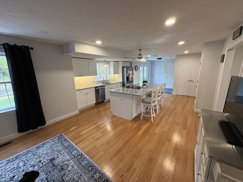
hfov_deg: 102.1
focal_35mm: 14
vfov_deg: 85.7
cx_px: 122
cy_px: 91
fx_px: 98
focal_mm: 2.22
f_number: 2.2
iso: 200
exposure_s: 1/120
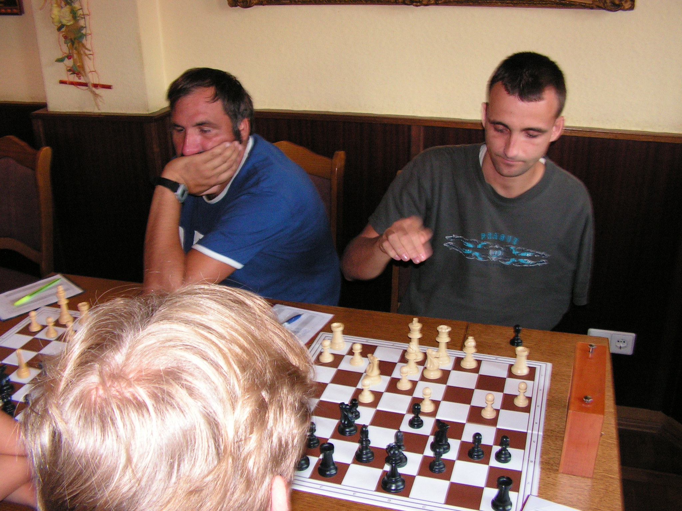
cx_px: 341
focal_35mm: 36
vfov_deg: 39.7
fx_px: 709
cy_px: 256
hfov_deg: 51.4
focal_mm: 6
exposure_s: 1/40
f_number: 3.2
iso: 200
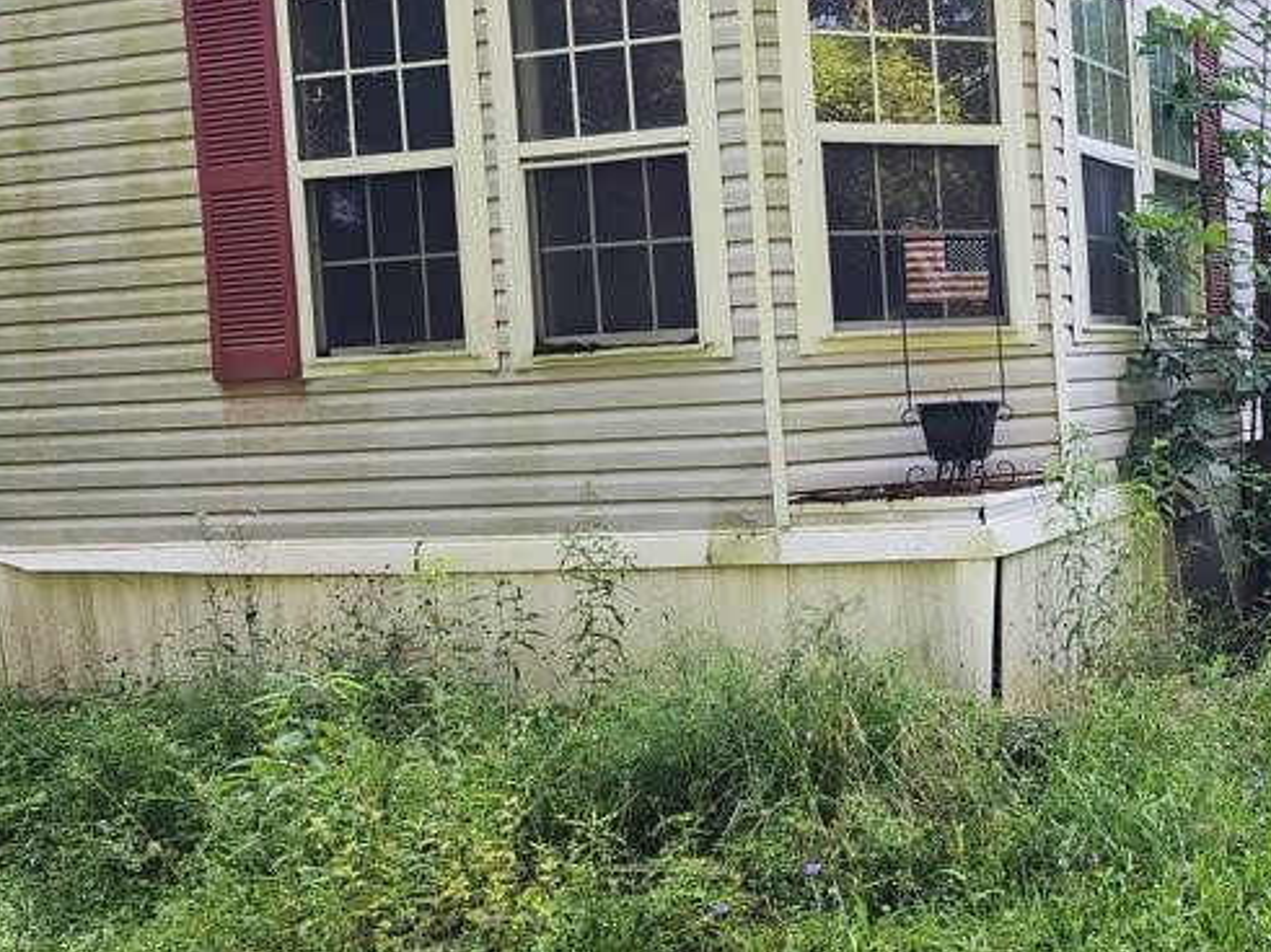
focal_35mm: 48
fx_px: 1762
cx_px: 1134
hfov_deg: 37.2
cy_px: 440
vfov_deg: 30.2
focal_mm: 6.4
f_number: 1.8
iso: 40
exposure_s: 1/180
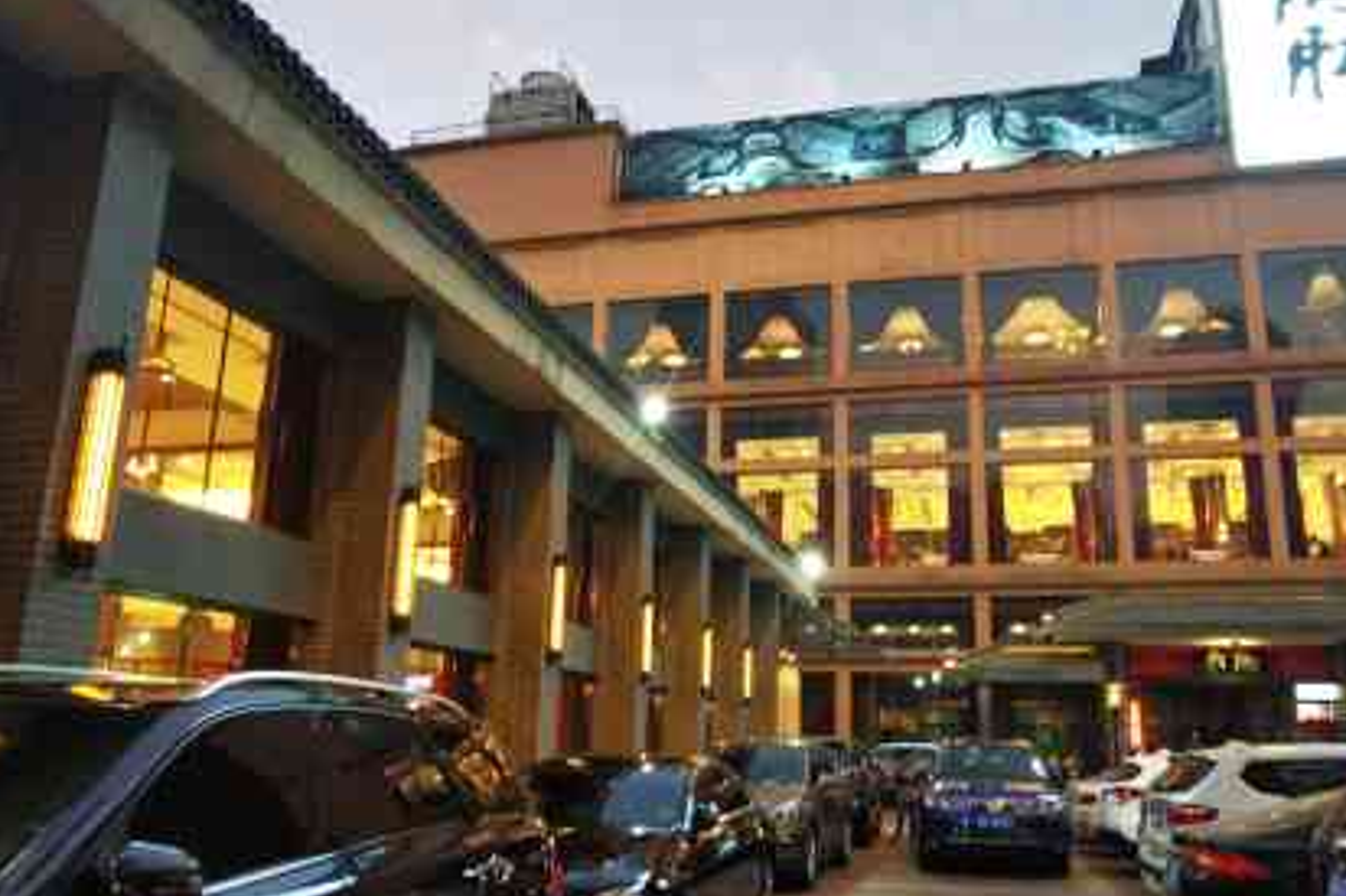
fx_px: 1121
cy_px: 458
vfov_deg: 43.6
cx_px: 691
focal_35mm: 30
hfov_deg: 61.9
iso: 400
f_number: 2.2
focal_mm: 2.26
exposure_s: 1/25
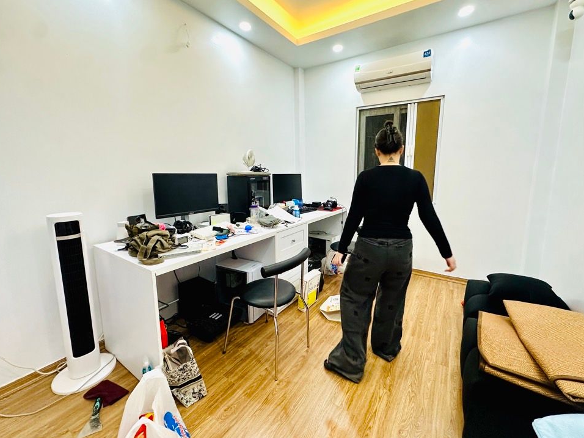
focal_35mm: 15
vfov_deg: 81.7
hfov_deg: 98.1
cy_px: 205
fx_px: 253
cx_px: 304
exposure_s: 1/100
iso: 200
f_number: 2.2
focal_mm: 2.22
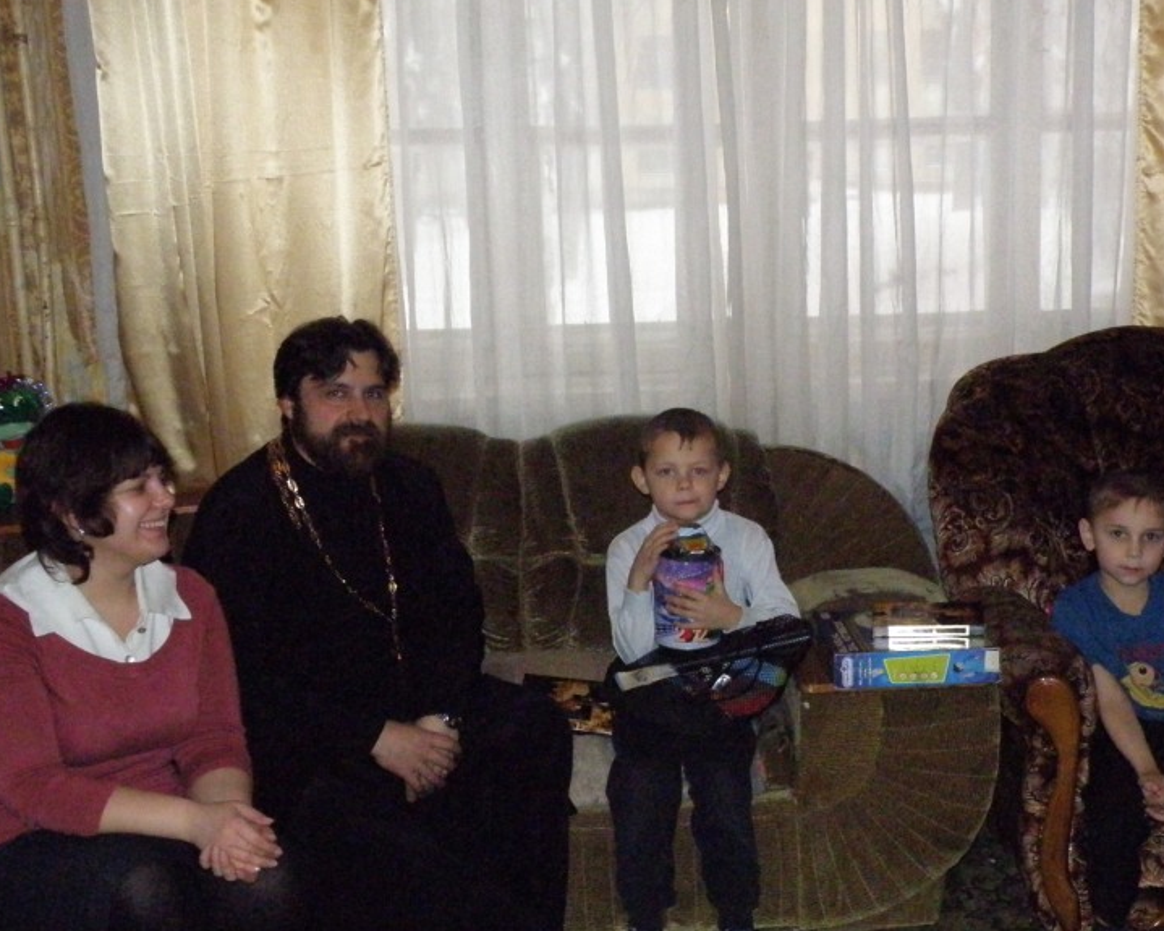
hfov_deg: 32.9
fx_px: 1963
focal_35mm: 57
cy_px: 570
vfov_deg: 26.6
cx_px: 732
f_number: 3.3
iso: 800
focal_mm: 7.32
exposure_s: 1/500
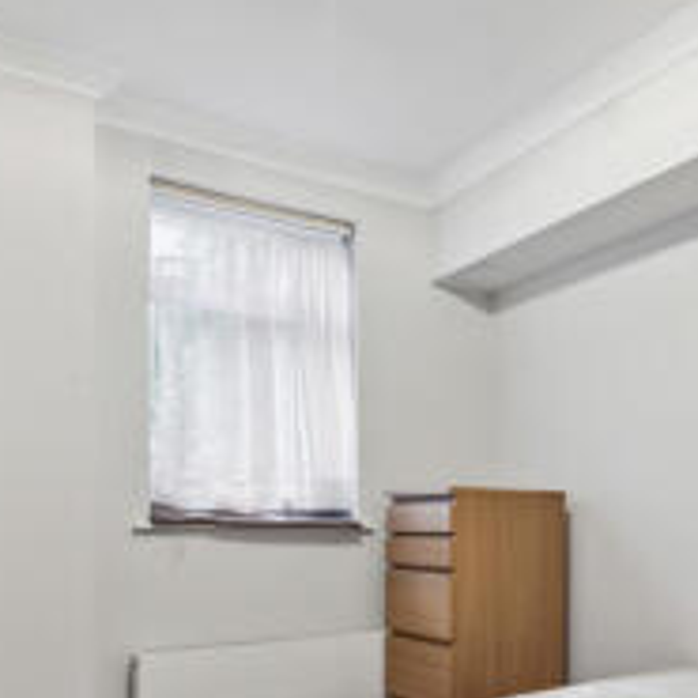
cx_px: 449
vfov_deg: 45.7
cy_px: 515
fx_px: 798
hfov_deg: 46.7
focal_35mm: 35
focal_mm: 16
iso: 400
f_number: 11
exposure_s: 1/3.33
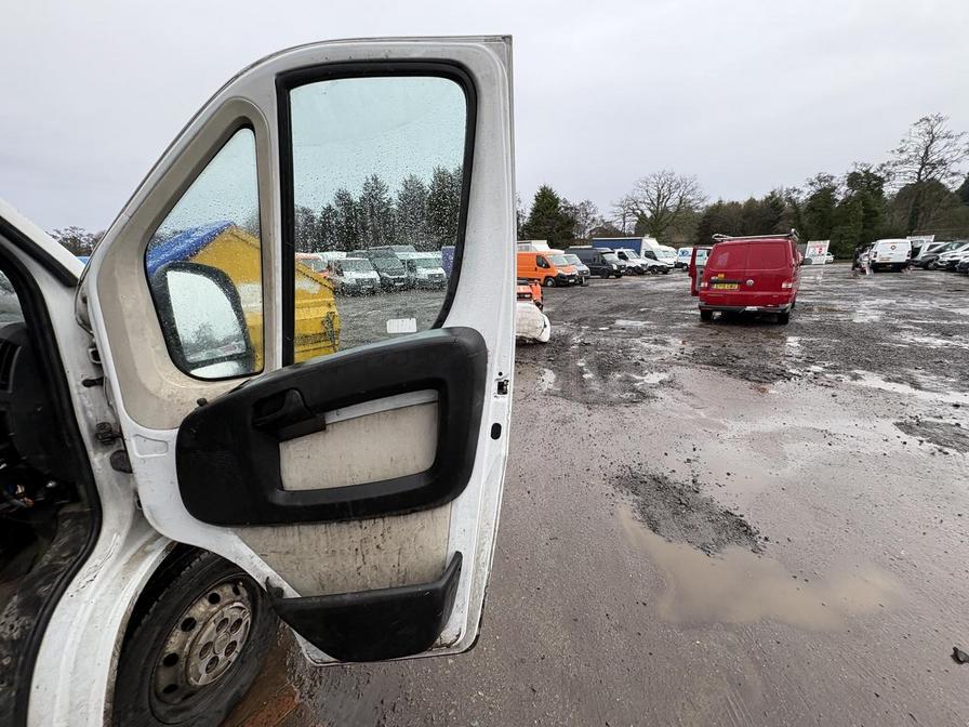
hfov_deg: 102.1
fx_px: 392
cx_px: 484
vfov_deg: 85.7
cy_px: 364
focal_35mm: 14
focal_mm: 2.22
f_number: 2.2
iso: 40
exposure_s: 1/148
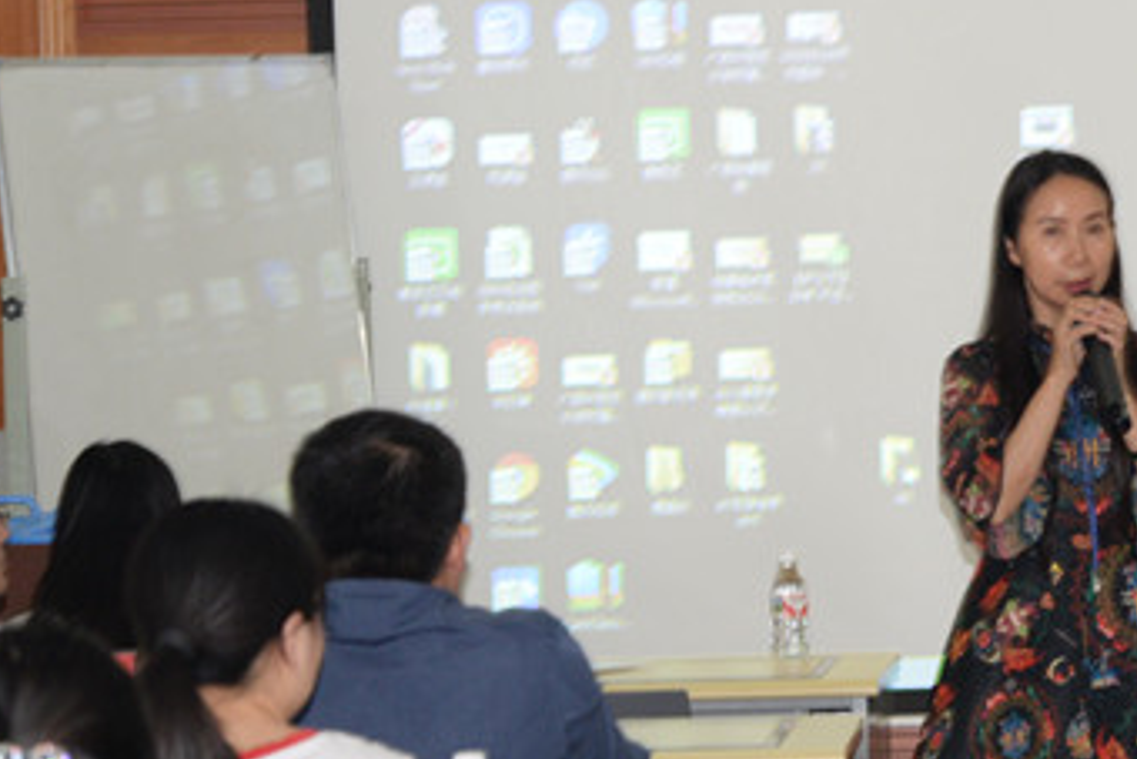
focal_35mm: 200
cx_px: 966
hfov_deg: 10.2
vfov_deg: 6.9
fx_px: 6319
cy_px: 314
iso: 1250
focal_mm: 85
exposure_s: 1/100
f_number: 5
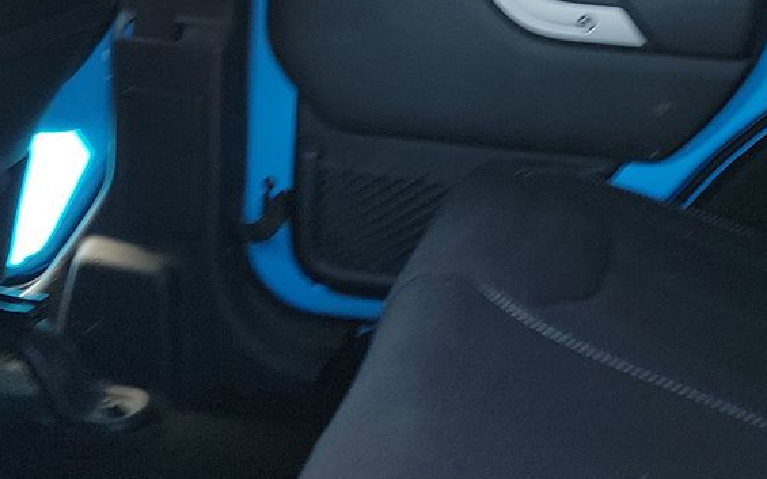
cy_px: -65
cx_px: 417
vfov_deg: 17.4
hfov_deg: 28.6
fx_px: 1505
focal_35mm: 72
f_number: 1.8
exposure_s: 1/59
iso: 110
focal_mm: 6.7
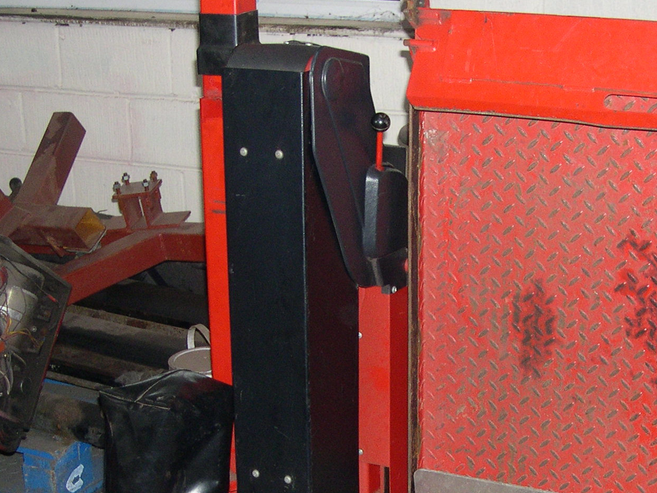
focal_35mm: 69
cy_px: 404
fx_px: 1309
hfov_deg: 27.9
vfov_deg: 21.0
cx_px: 464
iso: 252
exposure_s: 1/60
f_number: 2.8
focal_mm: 8
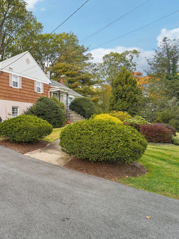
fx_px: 145
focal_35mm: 21
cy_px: 124
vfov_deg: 79.0
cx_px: 9
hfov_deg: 53.1
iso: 400
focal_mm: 14
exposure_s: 1/200
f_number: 8
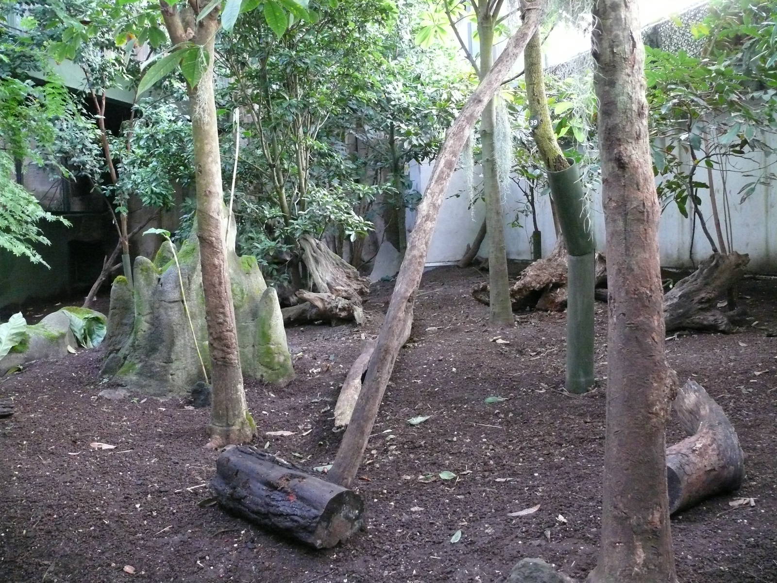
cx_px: 388
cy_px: 292
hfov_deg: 52.6
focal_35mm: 35
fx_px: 786
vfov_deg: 40.7
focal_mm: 7.4
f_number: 2.8
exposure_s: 1/20
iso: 800
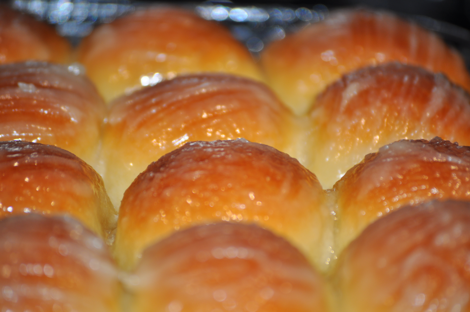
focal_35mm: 262
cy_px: 156
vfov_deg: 5.2
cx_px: 235
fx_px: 3423
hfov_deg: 7.9
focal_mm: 175
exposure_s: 1/30
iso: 200
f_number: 5.6
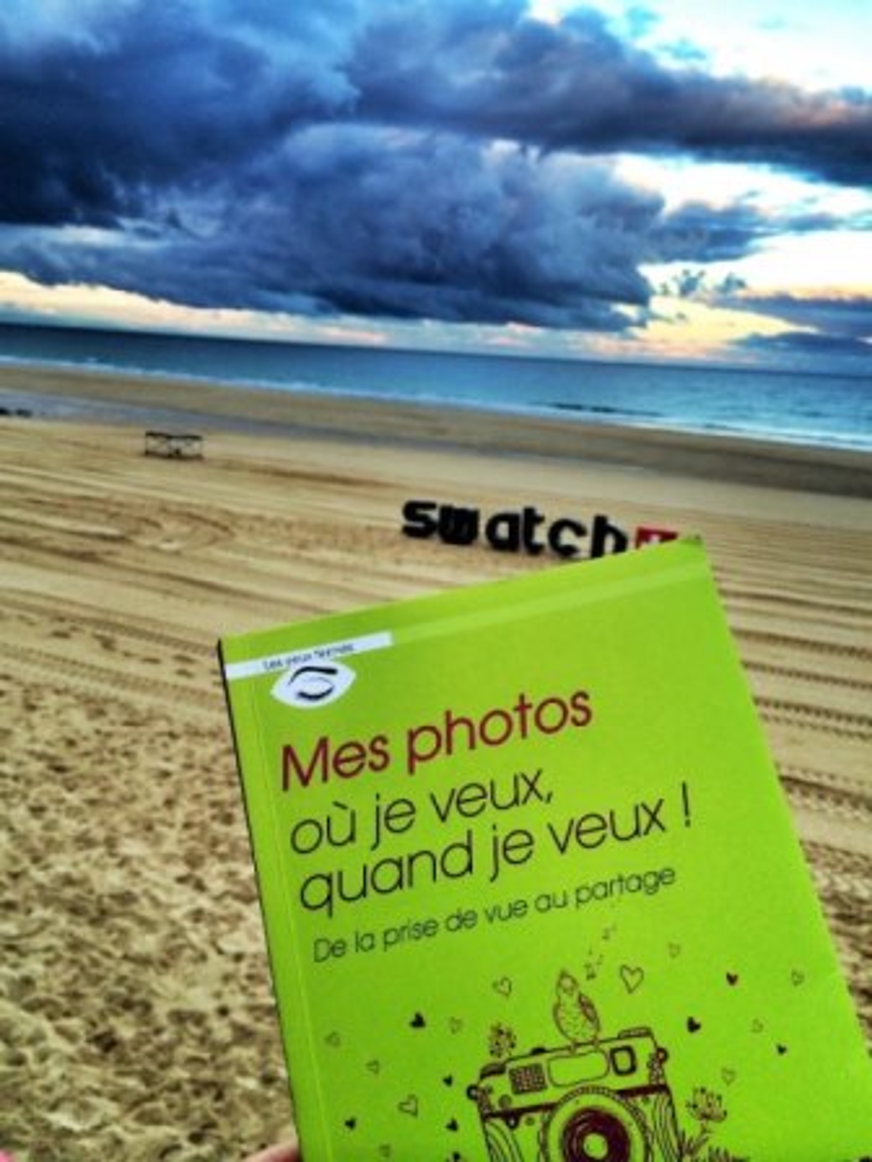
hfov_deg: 46.8
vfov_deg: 60.0
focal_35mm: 30
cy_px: 581
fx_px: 1008
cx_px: 436
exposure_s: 1/120
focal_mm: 4.12
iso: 40
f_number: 2.2
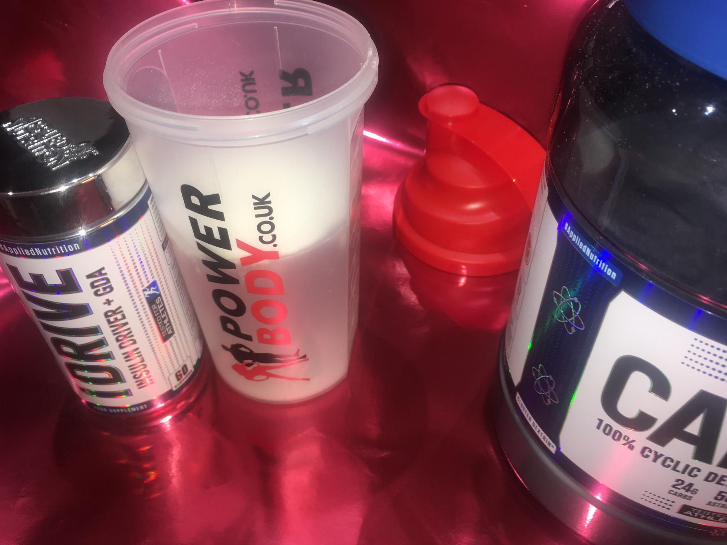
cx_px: 364
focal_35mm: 29
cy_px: 272
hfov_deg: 61.7
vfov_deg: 48.2
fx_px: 609
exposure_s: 1/44
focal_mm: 4.15
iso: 25
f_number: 2.2
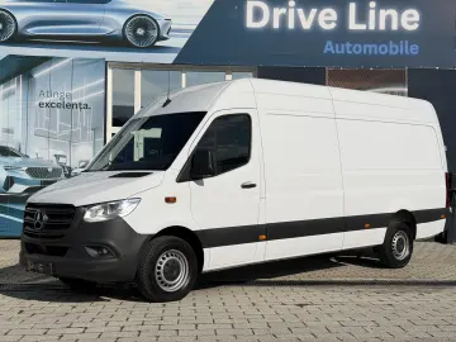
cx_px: 228
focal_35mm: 48
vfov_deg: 30.3
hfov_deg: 39.7
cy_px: 171
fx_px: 632
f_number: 1.78
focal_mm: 6.76
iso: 64
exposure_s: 1/16129
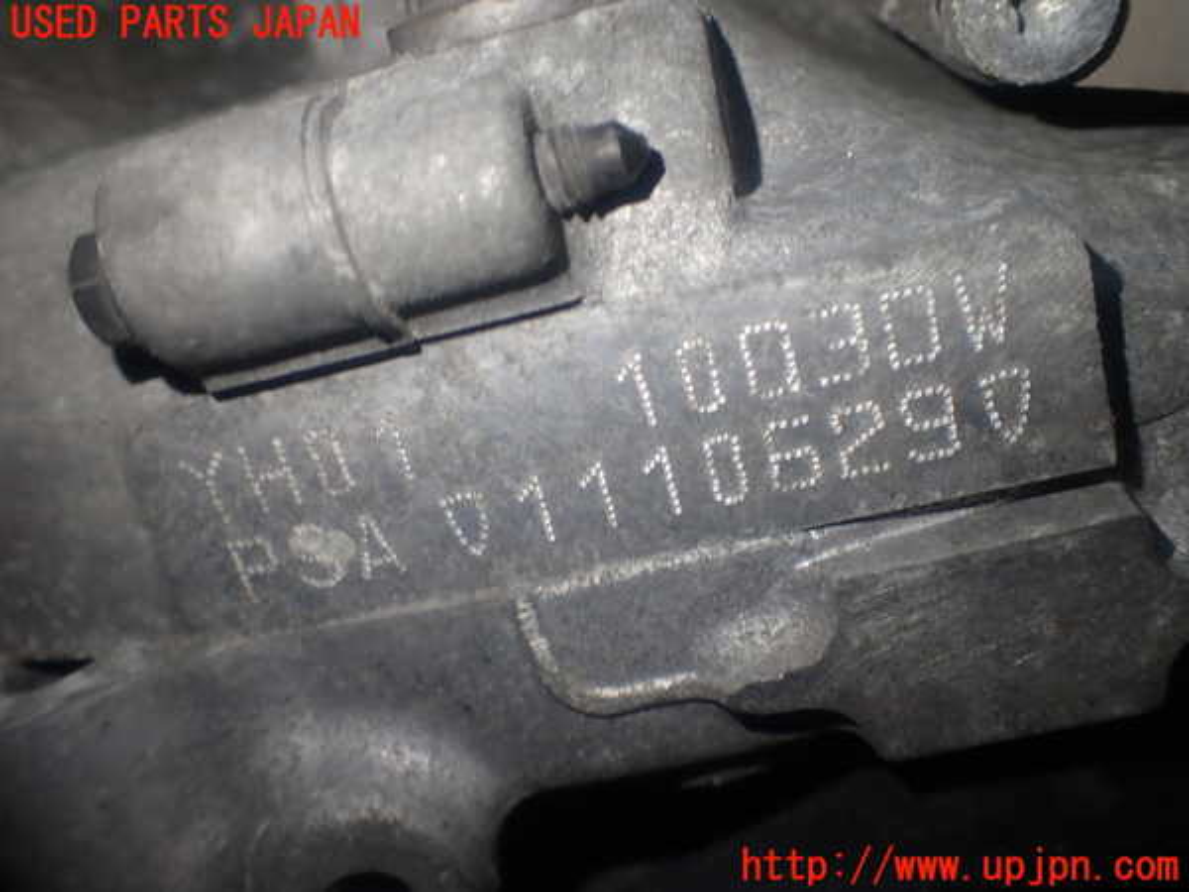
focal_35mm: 32
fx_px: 1099
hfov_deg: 56.8
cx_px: 594
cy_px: 446
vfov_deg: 44.2
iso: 160
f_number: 2.4
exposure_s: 1/60
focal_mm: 5.79
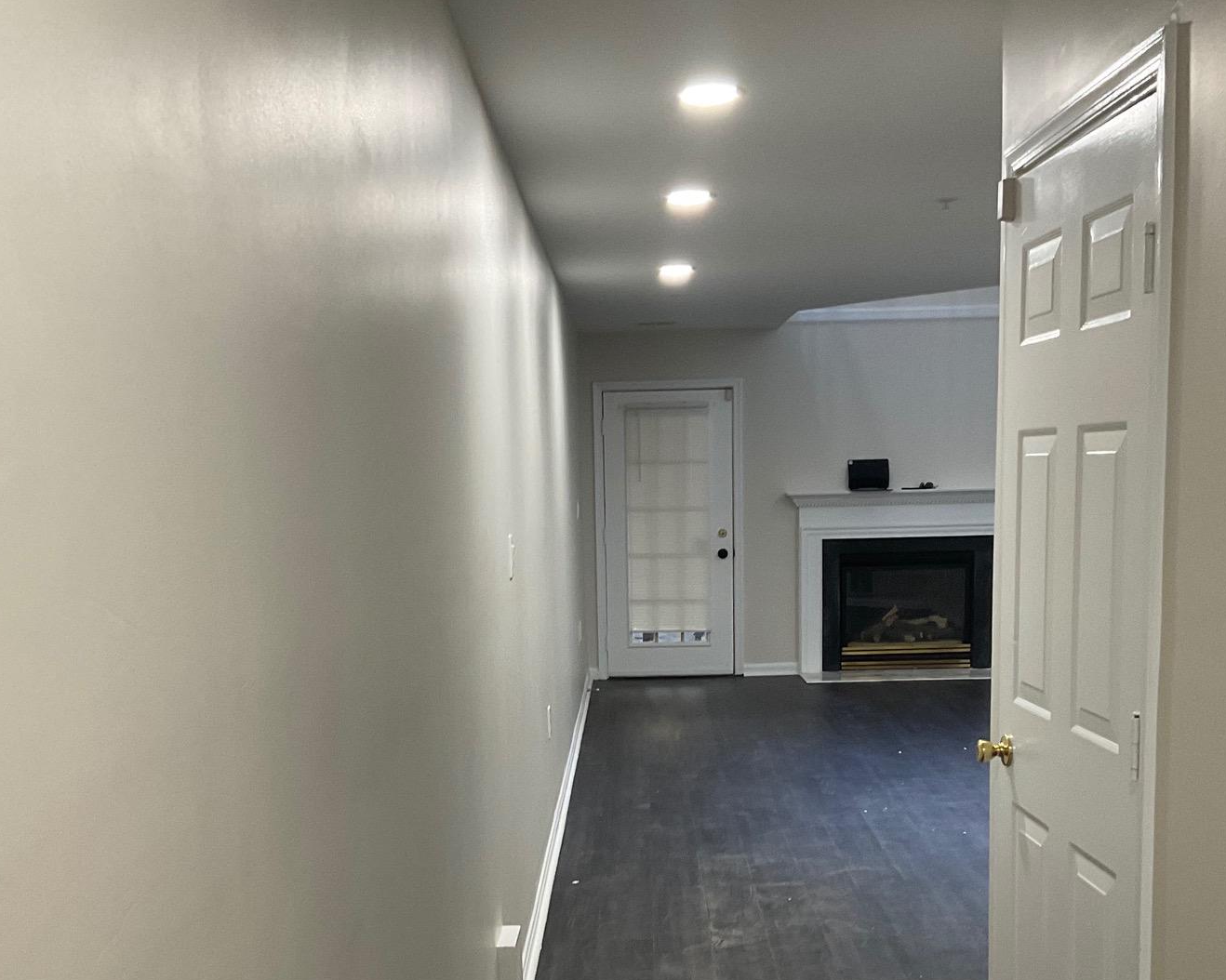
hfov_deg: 42.0
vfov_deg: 33.6
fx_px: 1596
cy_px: 710
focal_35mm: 44
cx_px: 599
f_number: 1.8
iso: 125
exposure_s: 1/60
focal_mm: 3
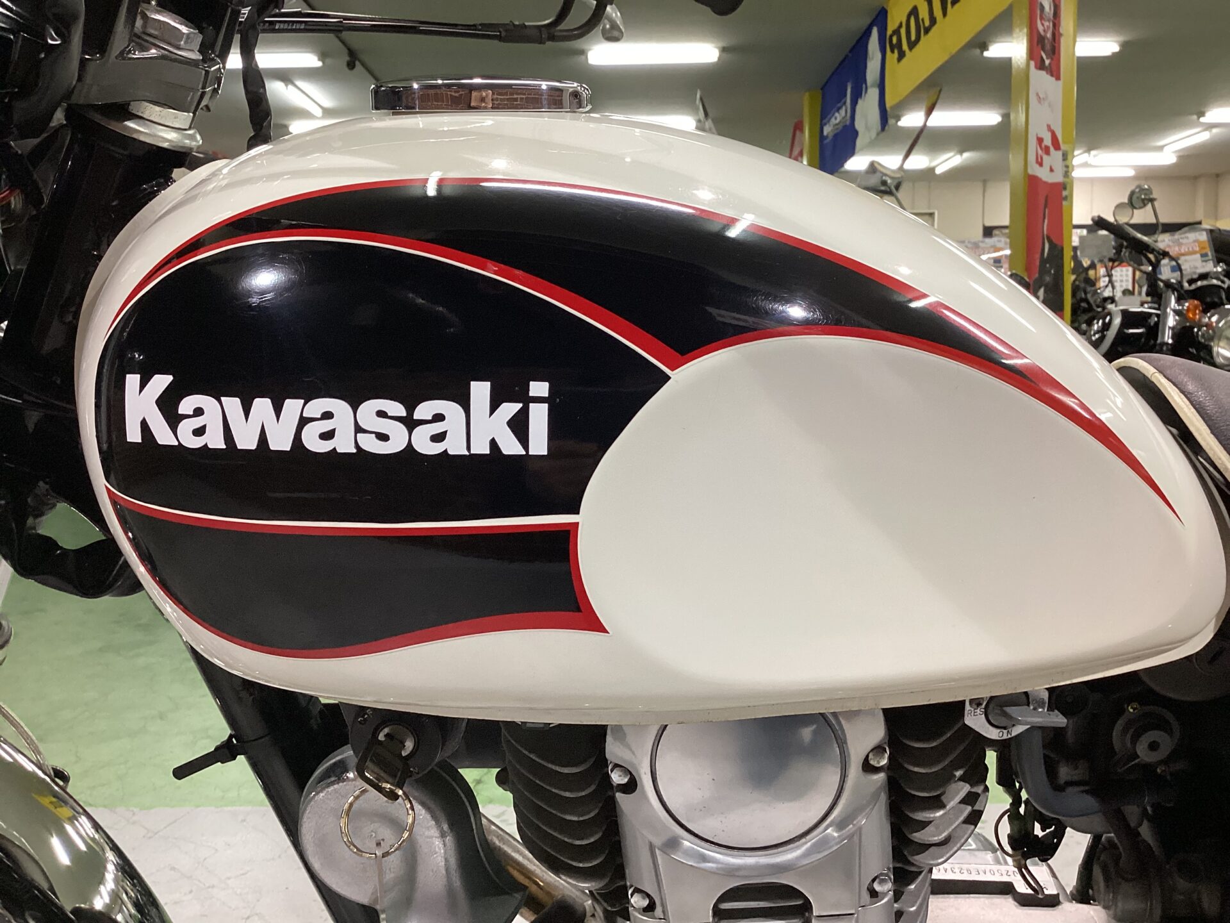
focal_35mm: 31
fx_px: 1102
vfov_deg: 45.4
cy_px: 462
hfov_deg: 58.4
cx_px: 615
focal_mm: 3.3
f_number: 2.4
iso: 125
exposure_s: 1/60
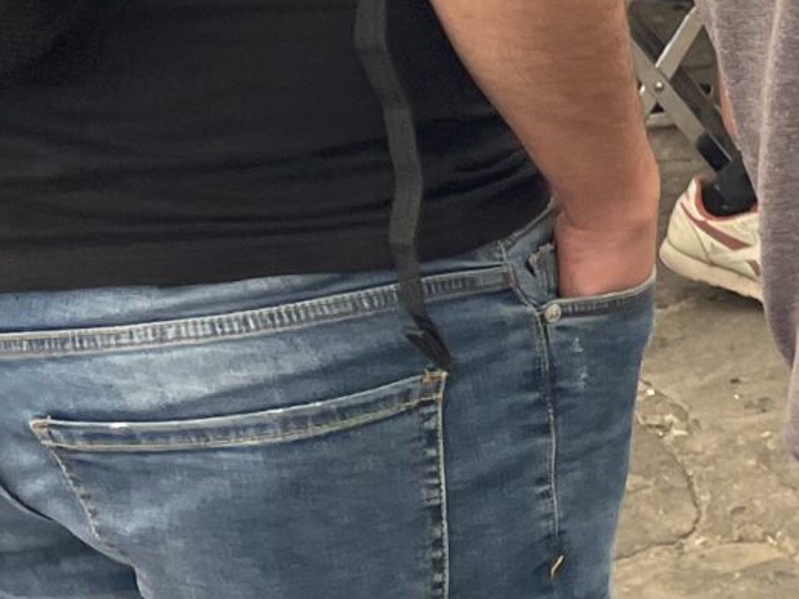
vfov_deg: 11.3
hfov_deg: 12.9
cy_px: -154
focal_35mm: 128
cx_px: 1727
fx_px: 2954
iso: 32
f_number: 1.6
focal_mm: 4.2
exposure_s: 1/136
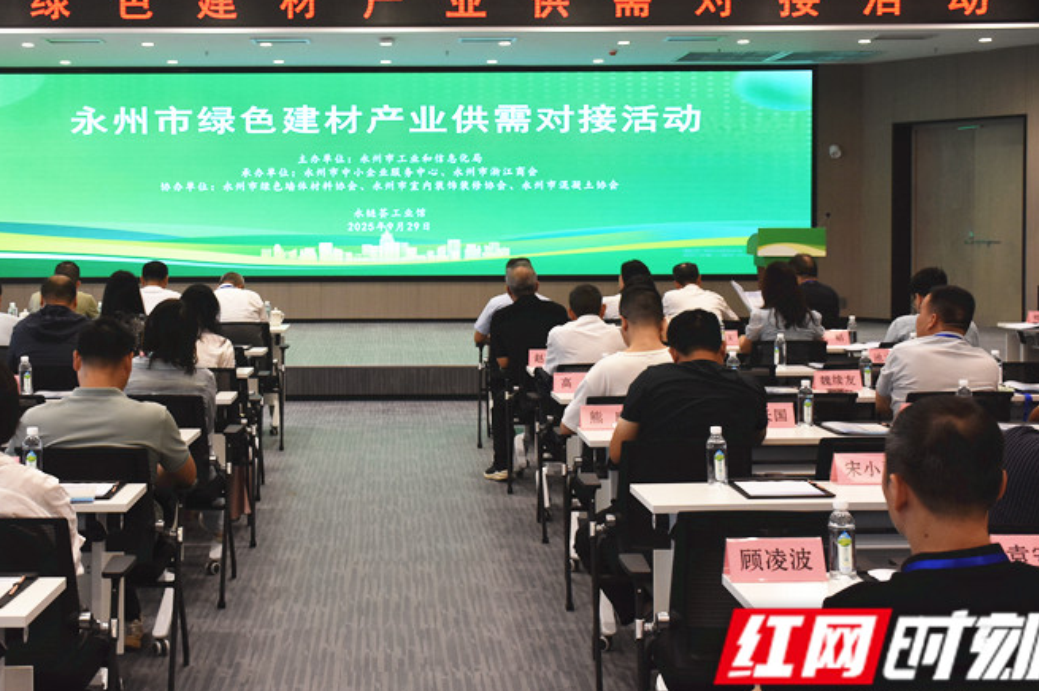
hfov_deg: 35.6
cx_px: 390
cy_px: 263
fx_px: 1606
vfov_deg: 24.2
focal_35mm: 56
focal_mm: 27
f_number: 5.6
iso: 800
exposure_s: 1/125
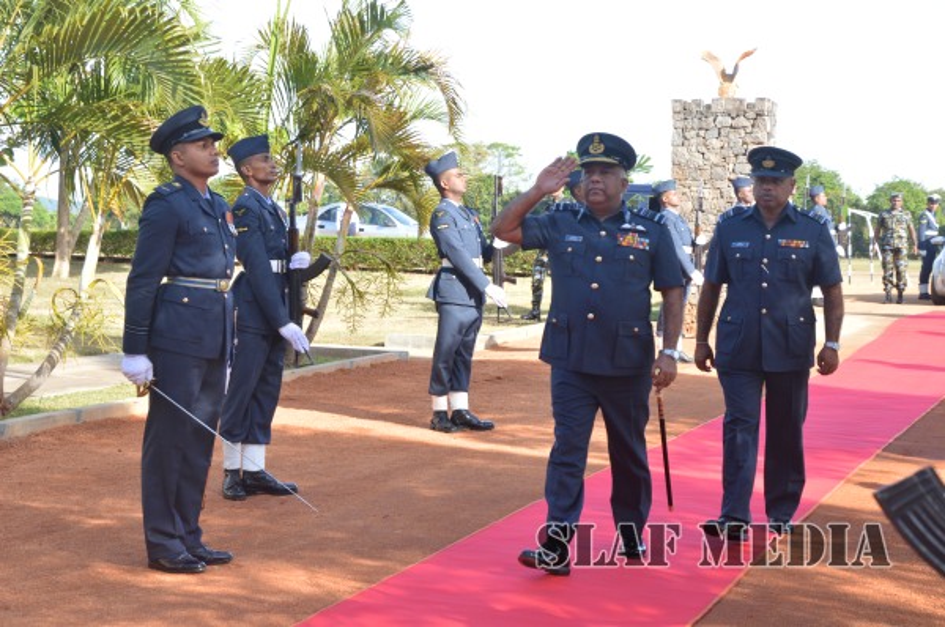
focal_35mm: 68
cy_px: 314
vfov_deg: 20.1
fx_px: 1769
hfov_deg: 29.9
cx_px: 472
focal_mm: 45
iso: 400
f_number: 7.1
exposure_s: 1/200
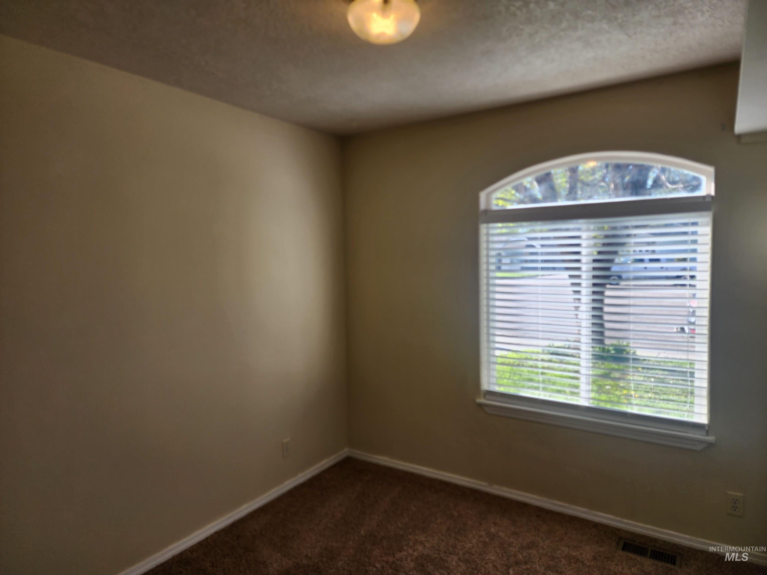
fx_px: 510
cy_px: 288
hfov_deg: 73.9
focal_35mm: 23
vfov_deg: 58.9
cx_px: 384
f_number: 1.8
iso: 16
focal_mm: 6.4
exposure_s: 1/120
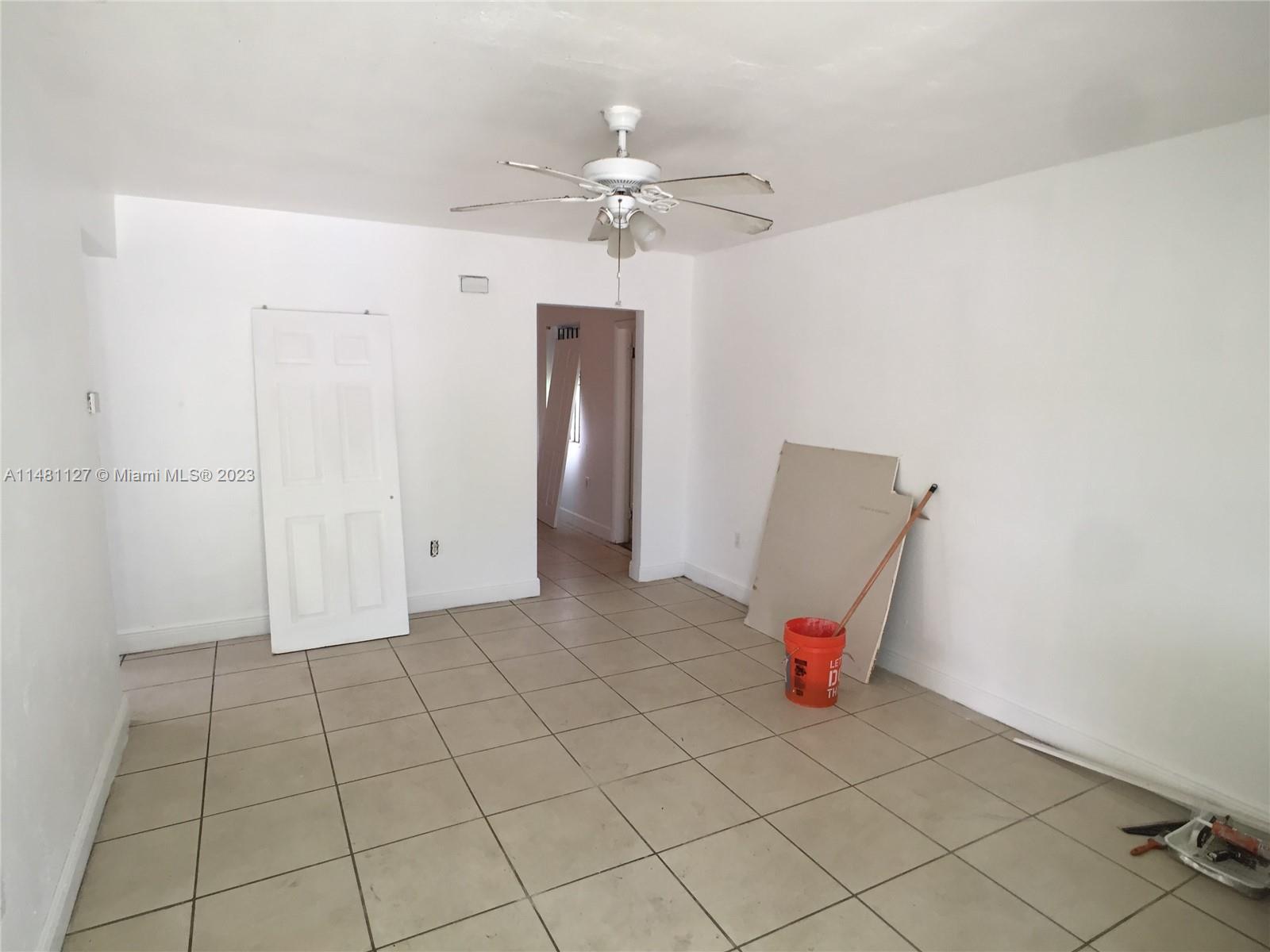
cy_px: 476
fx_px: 1064
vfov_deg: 48.2
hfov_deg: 61.7
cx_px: 635
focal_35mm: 29
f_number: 2.2
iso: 32
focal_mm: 4.15
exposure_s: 1/40
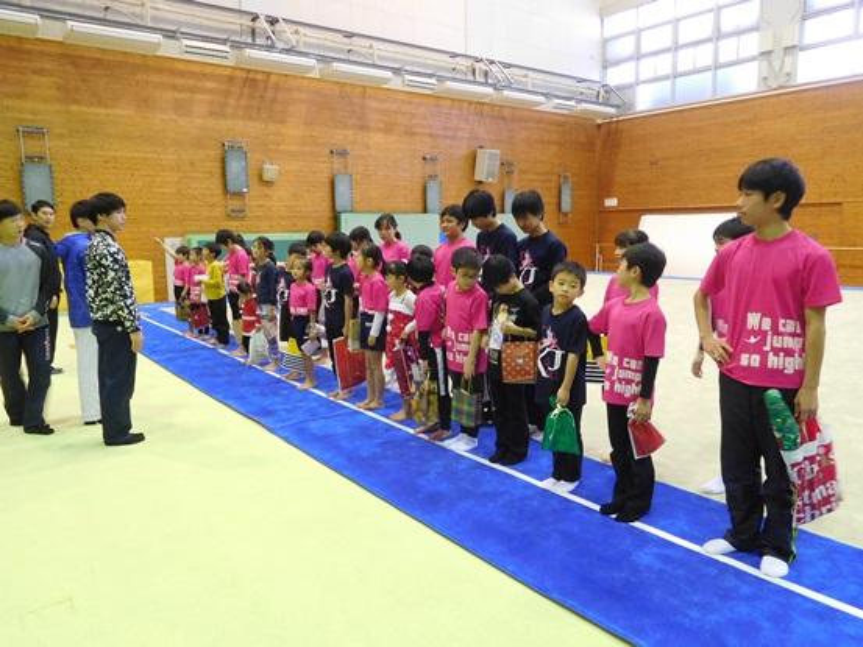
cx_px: 432
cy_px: 324
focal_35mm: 25
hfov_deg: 69.4
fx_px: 623
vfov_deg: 54.9
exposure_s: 1/13
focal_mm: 4.5
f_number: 3.4
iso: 400
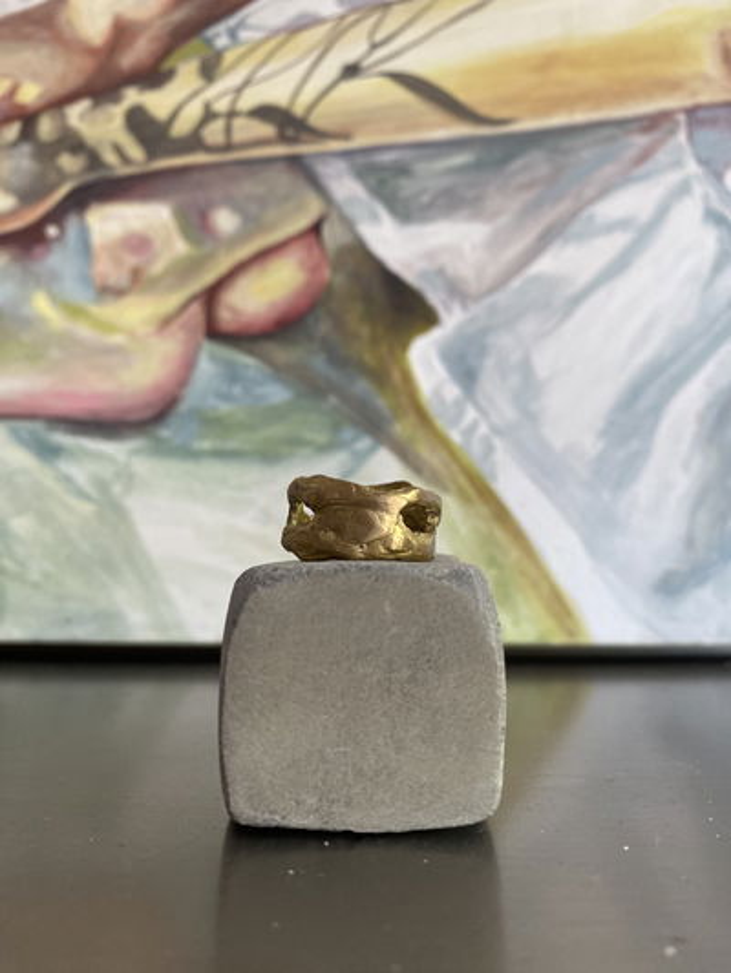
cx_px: 366
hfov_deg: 54.9
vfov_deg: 69.4
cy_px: 486
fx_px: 704
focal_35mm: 25
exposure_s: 1/106
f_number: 1.8
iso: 125
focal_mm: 4.25
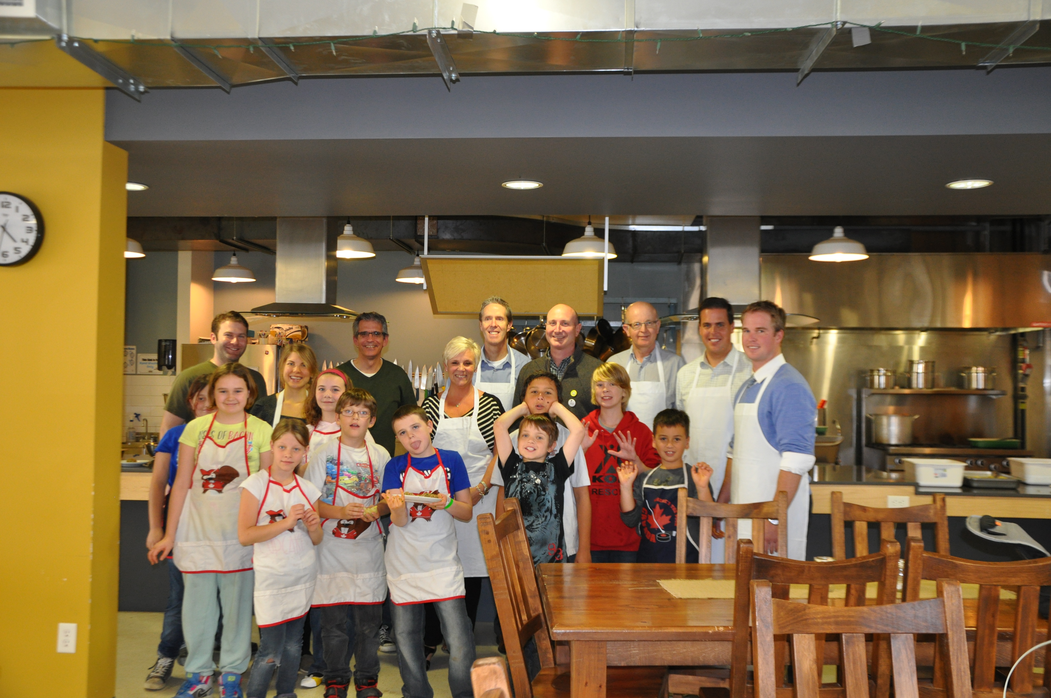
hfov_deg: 53.2
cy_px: 349
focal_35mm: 36
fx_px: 1050
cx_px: 526
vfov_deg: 36.8
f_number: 3.8
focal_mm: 24
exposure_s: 1/60
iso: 800
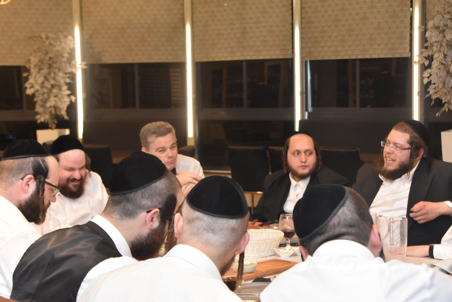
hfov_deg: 29.2
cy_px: 151
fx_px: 866
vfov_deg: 19.7
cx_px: 226
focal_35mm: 69
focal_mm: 46
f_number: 4.8
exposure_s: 1/60
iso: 1600
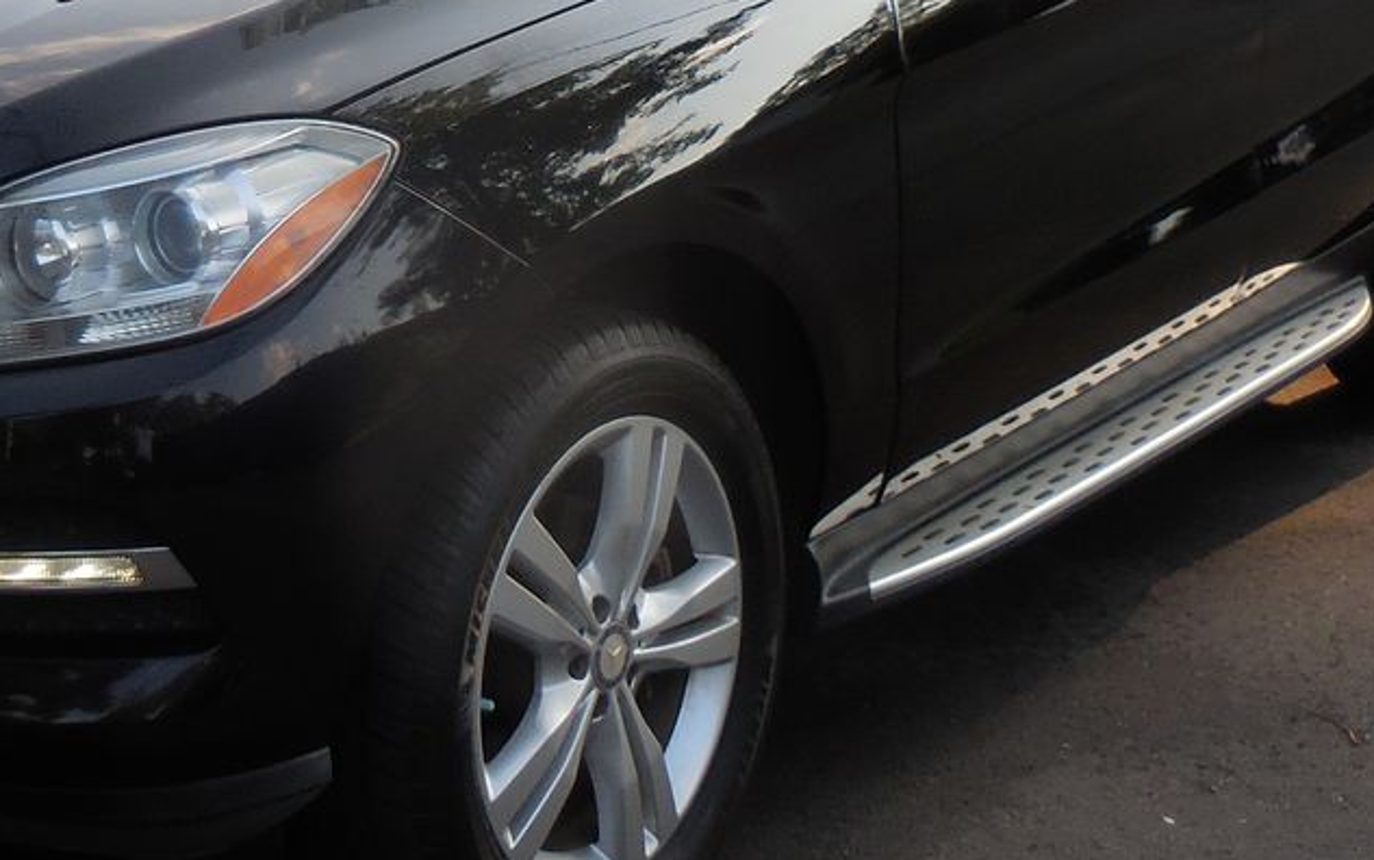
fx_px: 2510
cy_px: 204
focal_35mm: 67
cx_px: 308
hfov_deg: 30.0
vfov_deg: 19.3
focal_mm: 4.5
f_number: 3.3
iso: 125
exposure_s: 1/320
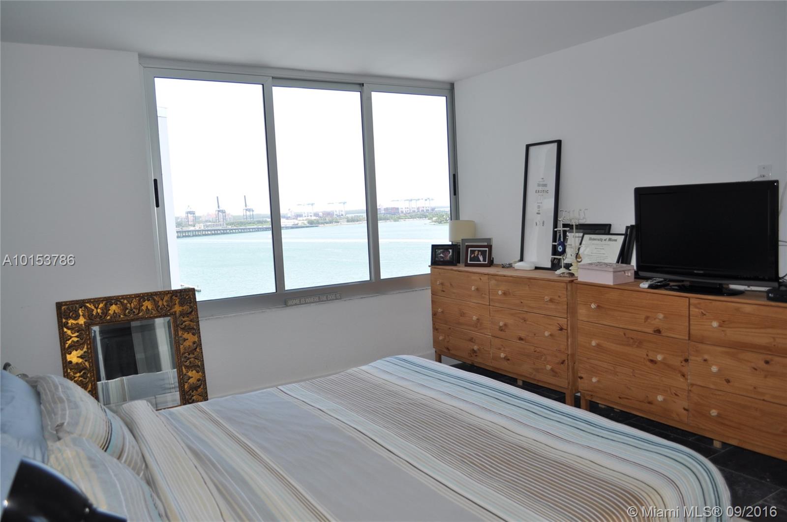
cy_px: 261
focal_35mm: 27
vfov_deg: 47.8
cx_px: 394
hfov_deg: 67.5
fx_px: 589
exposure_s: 1/200
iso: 200
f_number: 4
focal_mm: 18
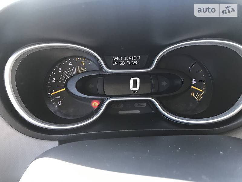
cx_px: 121
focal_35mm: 28
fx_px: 196
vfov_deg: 49.7
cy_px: 91
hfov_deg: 63.4
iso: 32
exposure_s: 1/25
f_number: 1.8
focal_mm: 4
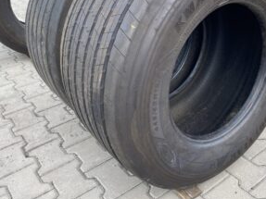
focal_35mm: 39
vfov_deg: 36.4
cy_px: 65
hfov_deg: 47.4
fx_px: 300
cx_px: 170
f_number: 1.8
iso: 32
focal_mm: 4.25
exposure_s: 1/367
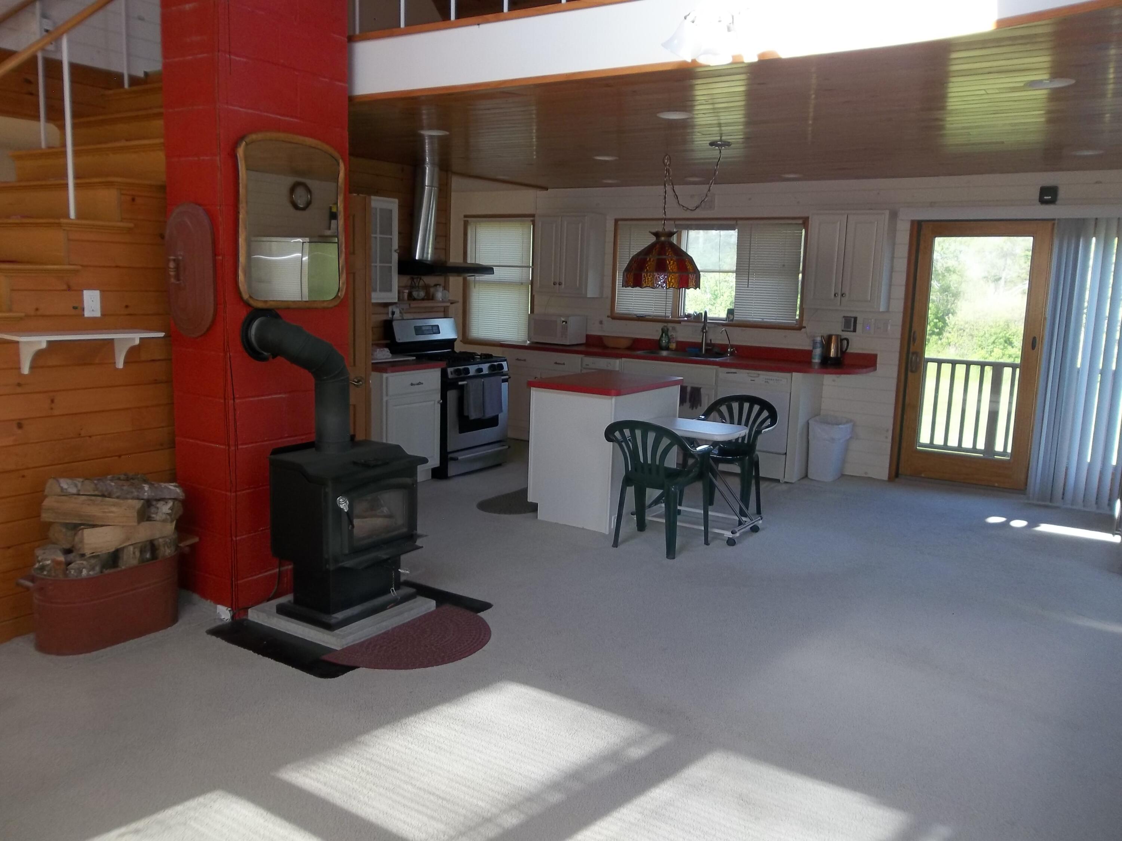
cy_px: 420
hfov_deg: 65.3
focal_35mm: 27
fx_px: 875
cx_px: 561
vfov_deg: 51.4
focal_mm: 4.9
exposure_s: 1/50
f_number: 3.5
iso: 80
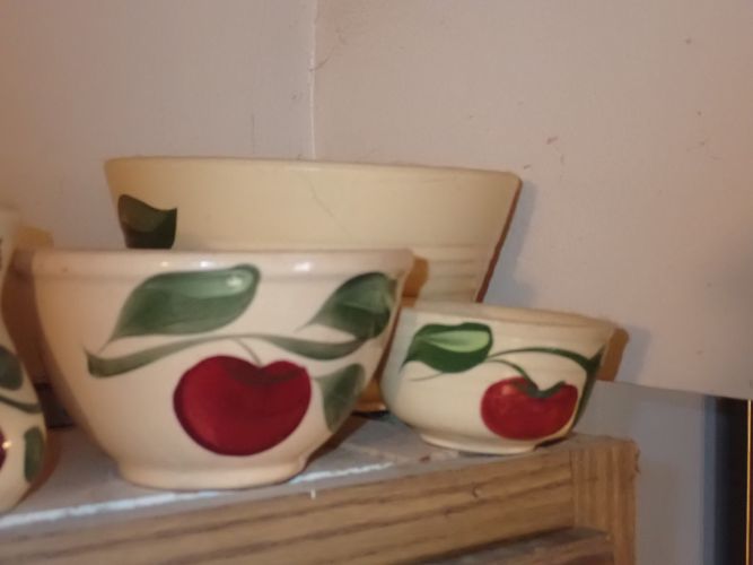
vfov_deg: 25.2
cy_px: 282
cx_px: 376
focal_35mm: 58
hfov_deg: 33.2
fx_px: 1261
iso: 1600
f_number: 3.5
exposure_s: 1/60
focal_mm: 10.35
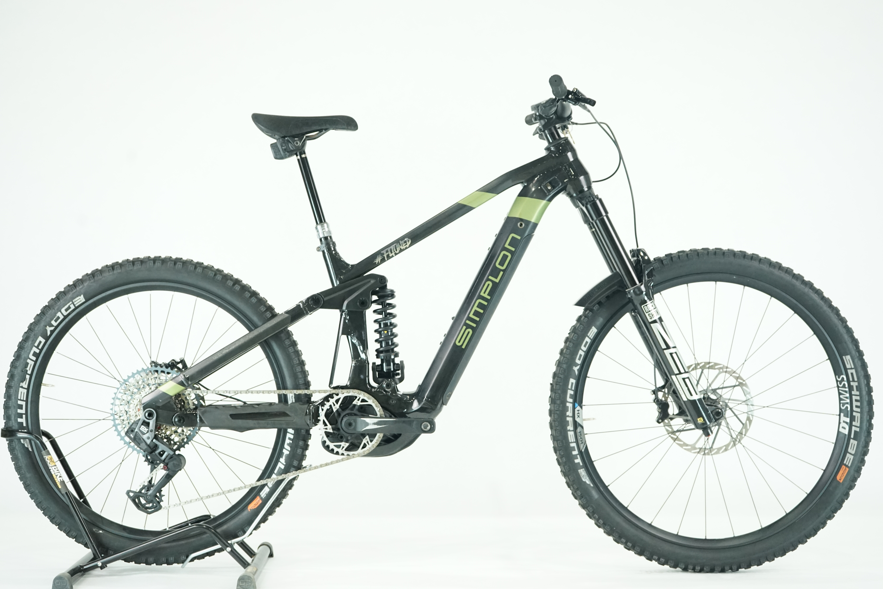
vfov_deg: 24.6
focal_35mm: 55
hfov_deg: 36.2
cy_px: 294
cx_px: 442
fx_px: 1349
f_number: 5.6
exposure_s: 1/200
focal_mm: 55
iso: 3200
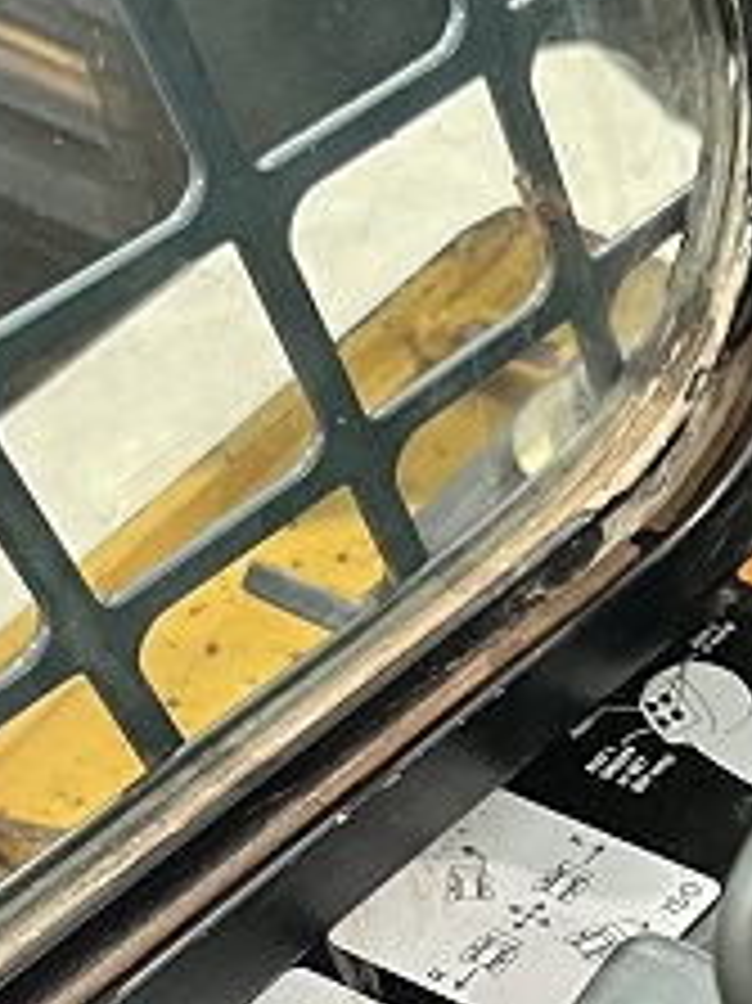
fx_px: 3247
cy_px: 792
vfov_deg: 17.4
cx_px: 693
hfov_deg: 13.1
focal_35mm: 112
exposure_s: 1/60
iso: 500
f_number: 1.6
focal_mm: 5.1
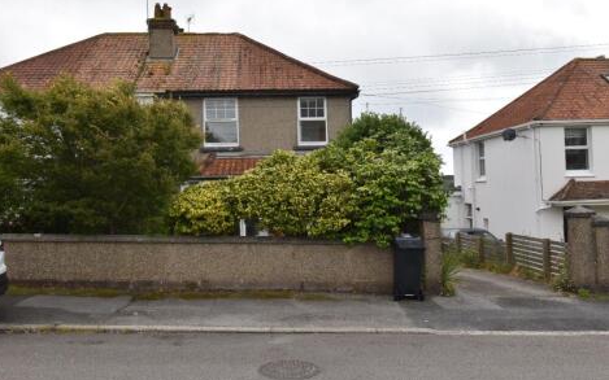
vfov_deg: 40.6
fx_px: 514
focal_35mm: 31
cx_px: 301
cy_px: 178
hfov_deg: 61.2
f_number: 13
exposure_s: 1/80
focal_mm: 20
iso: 100
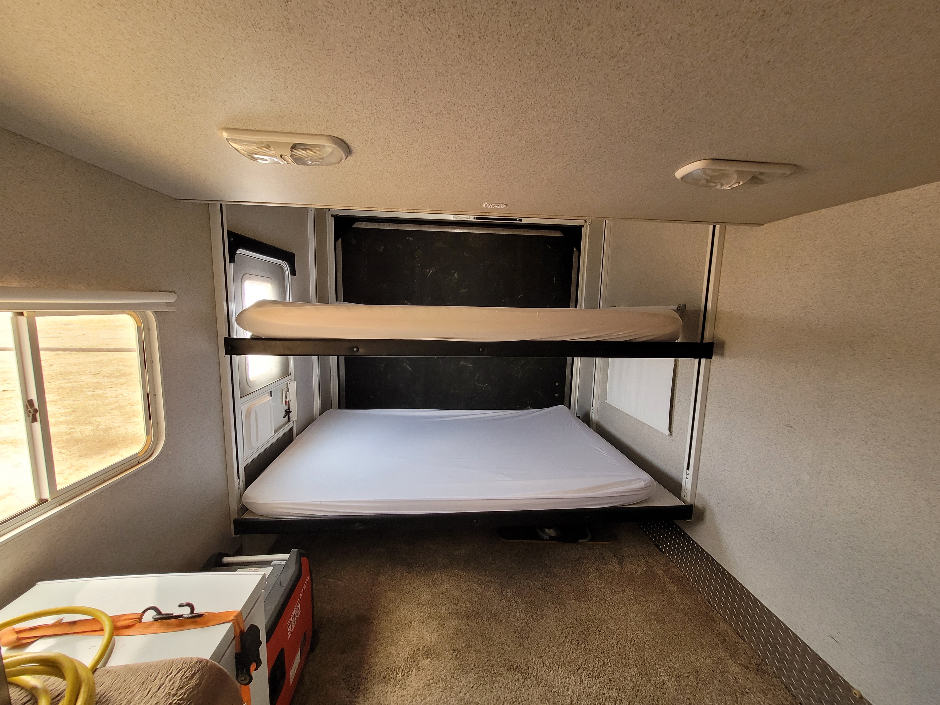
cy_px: 352
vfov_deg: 89.9
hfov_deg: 106.2
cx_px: 470
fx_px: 353
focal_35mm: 13
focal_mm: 1.74
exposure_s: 1/60
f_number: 2.2
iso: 160
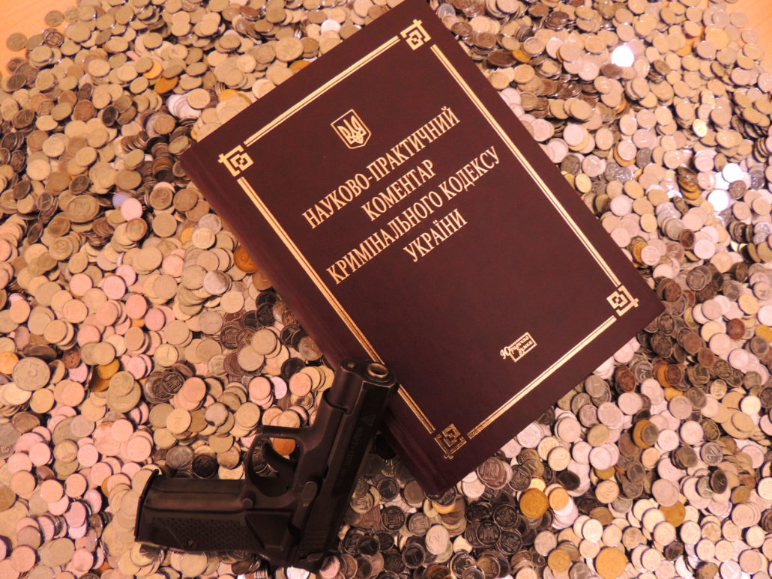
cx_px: 386
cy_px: 290
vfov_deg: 56.8
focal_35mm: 24
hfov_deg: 71.6
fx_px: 535
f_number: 3
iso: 400
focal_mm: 4.3
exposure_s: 1/8
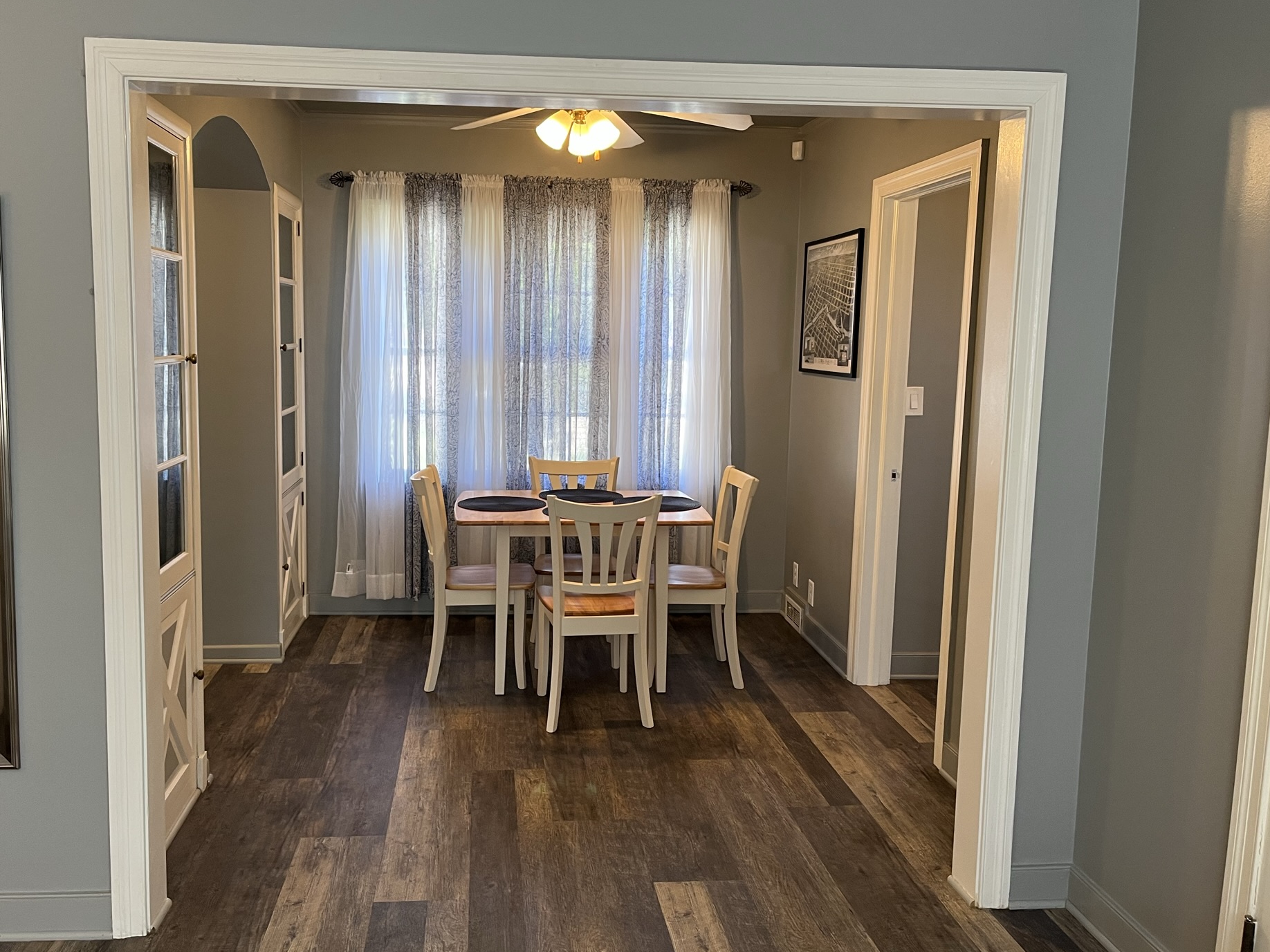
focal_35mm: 29
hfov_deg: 61.5
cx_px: 564
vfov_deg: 48.2
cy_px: 460
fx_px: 1064
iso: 100
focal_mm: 5.1
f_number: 1.6
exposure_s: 1/60
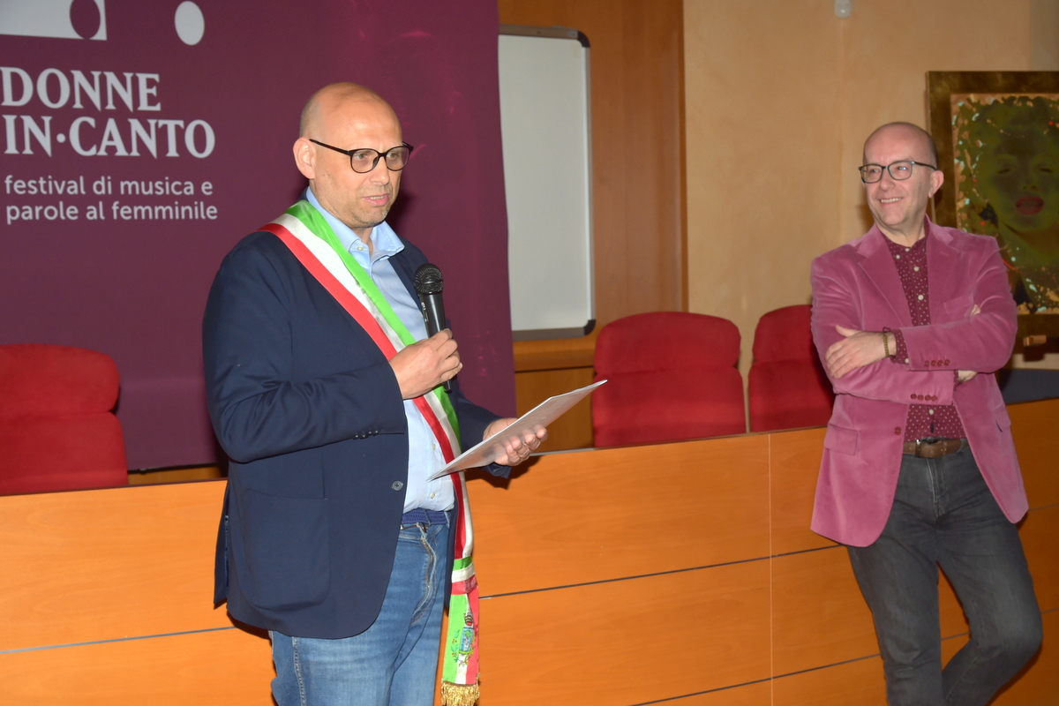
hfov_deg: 32.4
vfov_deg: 21.9
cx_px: 530
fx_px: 1824
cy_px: 353
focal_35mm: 62
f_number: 9.5
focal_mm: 62
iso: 500
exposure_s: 1/350
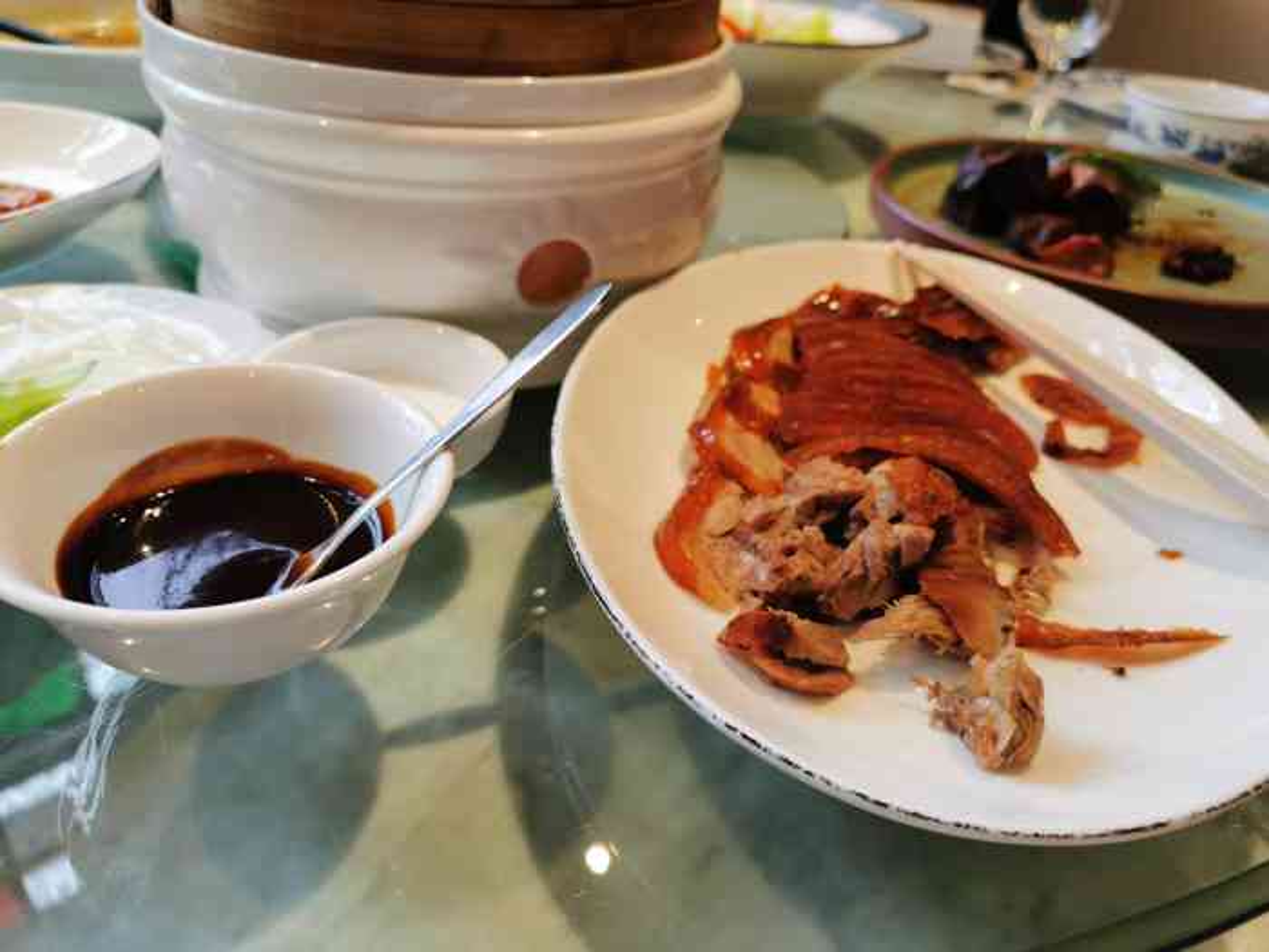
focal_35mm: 27
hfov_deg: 65.3
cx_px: 634
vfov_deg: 51.4
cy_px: 476
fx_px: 990
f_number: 1.8
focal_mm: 5.58
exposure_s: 1/100
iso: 80
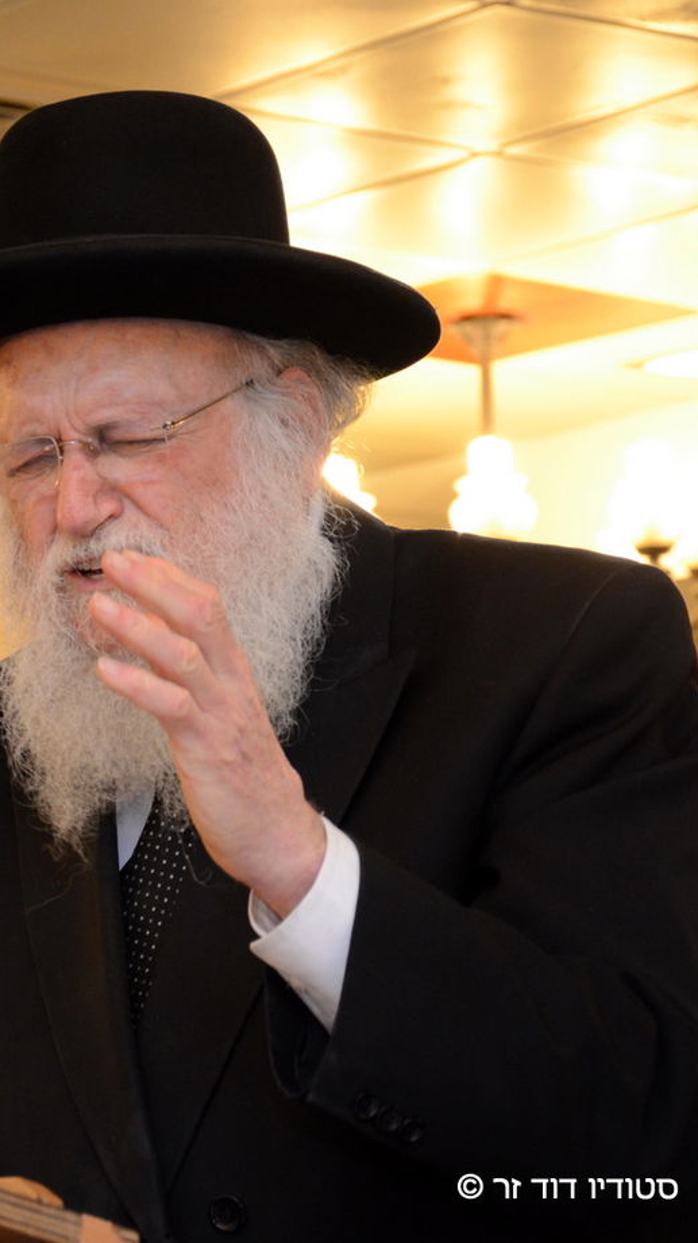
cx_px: -223
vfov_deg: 14.5
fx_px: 4873
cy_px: 619
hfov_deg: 8.1
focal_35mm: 148
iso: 1600
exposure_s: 1/100
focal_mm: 62
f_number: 5.3
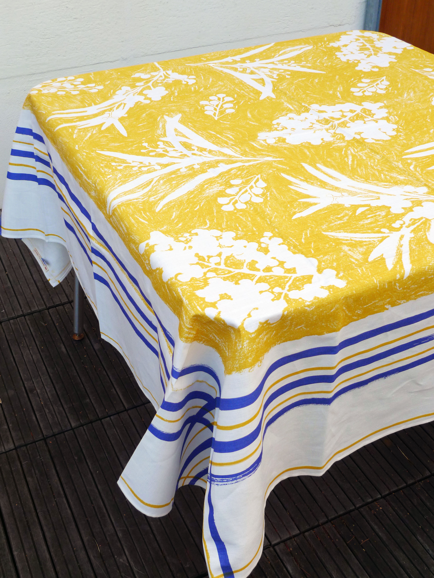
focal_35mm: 41
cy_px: 289
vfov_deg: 45.8
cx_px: 217
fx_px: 685
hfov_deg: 35.1
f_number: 3.5
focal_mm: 8.8
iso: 80
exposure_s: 1/250
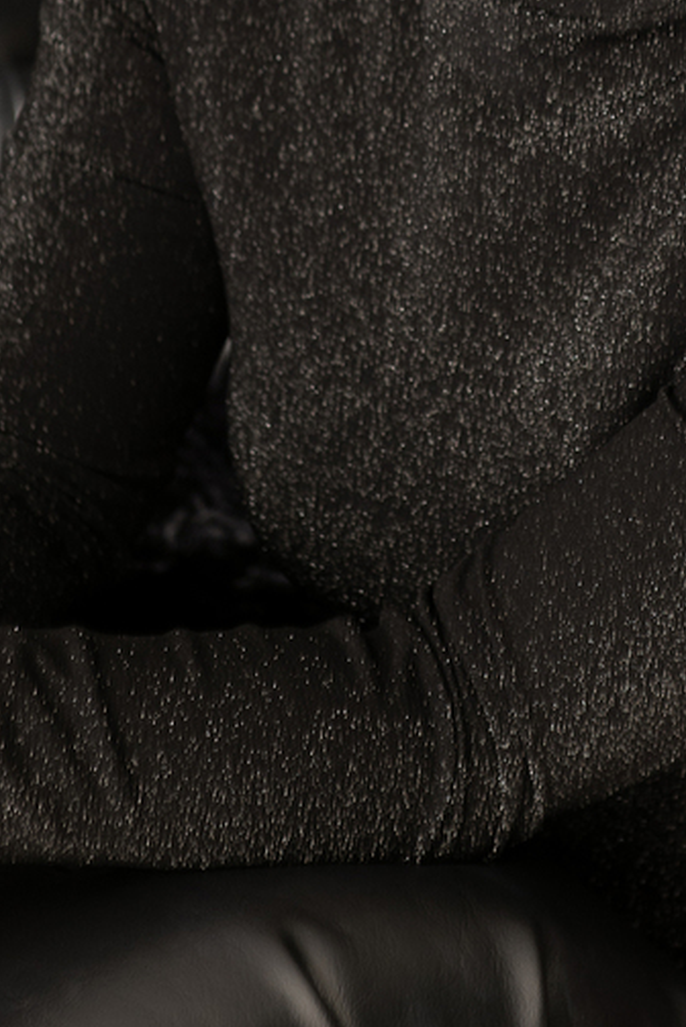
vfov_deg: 8.2
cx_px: 517
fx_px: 7135
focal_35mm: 250
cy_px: -174
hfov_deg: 5.5
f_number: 4.5
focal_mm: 70
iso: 100
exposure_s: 1/60
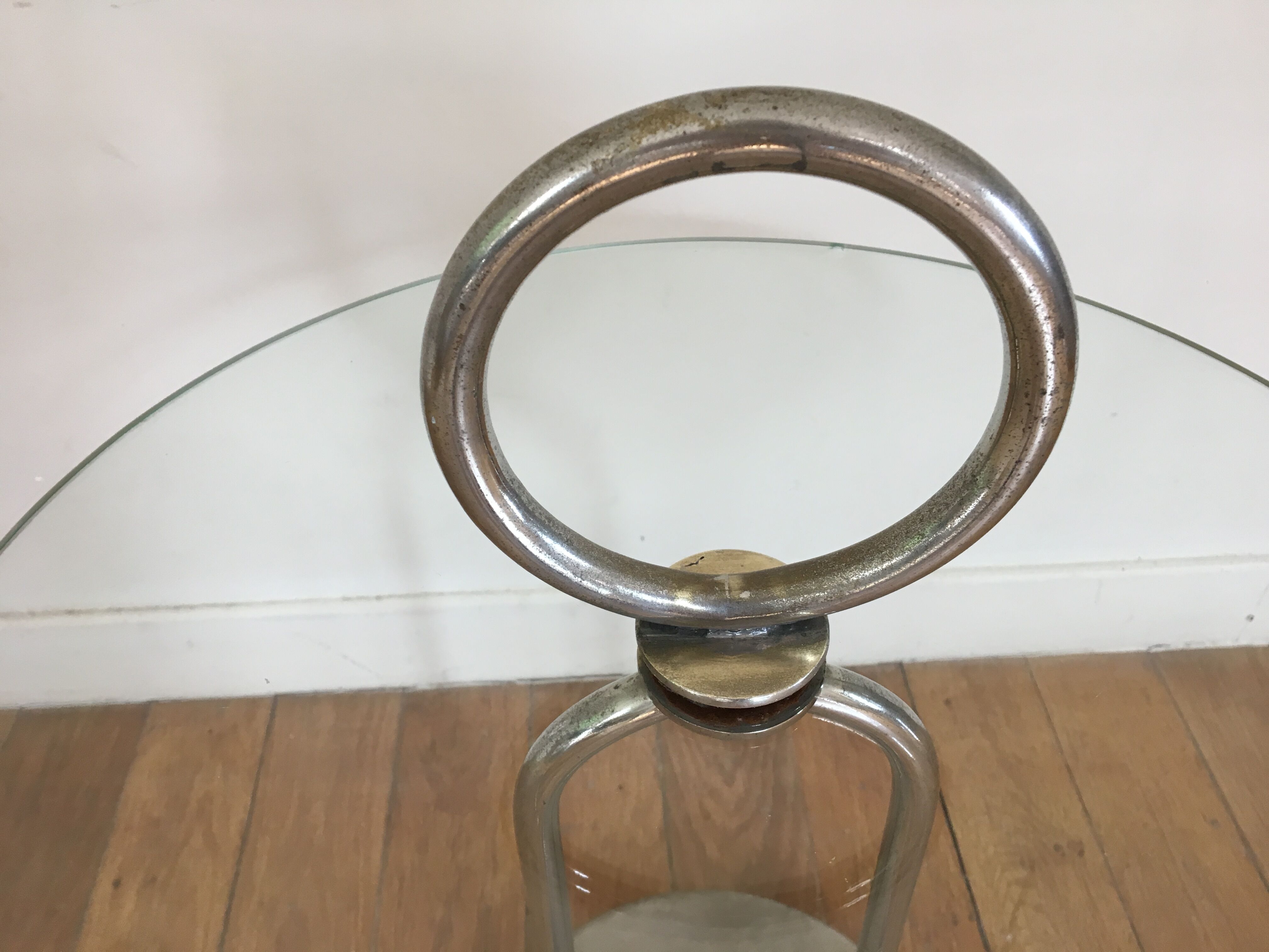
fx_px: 1063
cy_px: 476
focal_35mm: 29
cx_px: 634
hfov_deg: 61.7
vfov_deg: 48.2
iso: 40
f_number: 2.2
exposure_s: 1/33
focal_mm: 4.15
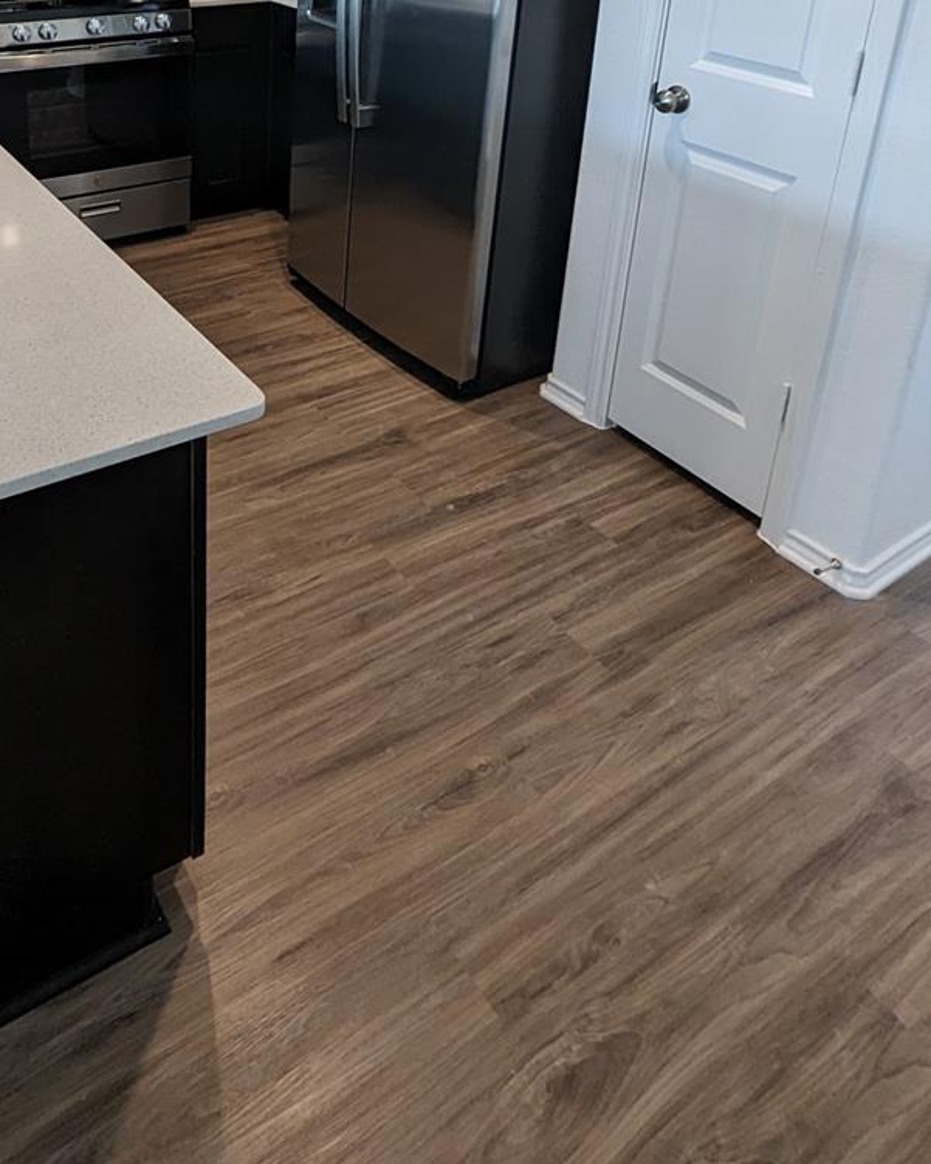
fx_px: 895
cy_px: 149
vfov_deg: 58.0
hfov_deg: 53.1
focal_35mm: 26
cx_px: 264
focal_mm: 1.95
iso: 97
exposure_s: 1/24
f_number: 2.2
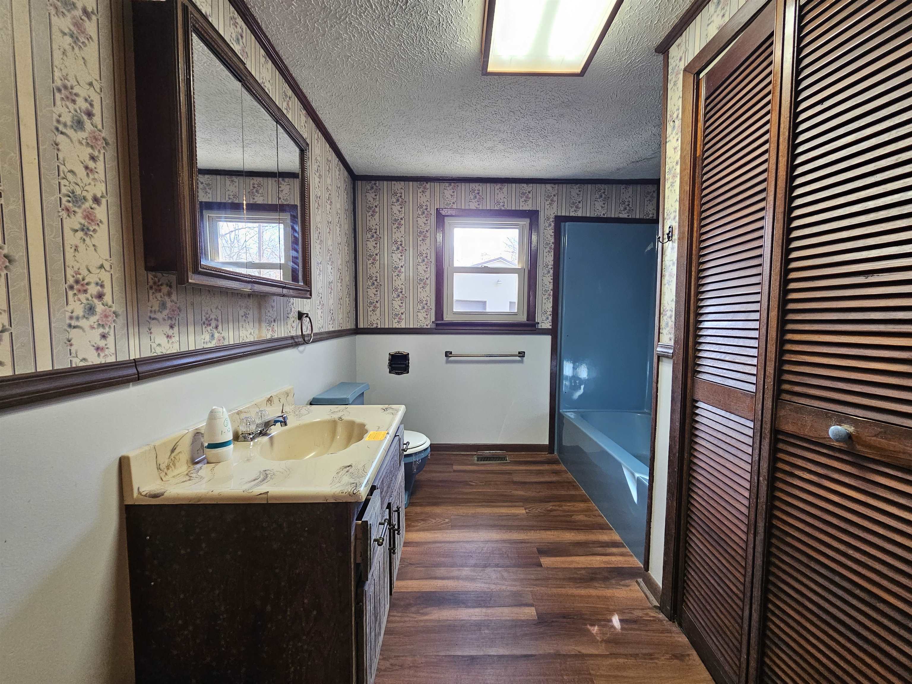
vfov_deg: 89.9
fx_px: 343
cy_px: 342
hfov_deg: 106.2
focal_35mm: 13
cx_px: 456
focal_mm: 2.2
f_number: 2.2
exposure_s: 1/77.4
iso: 250
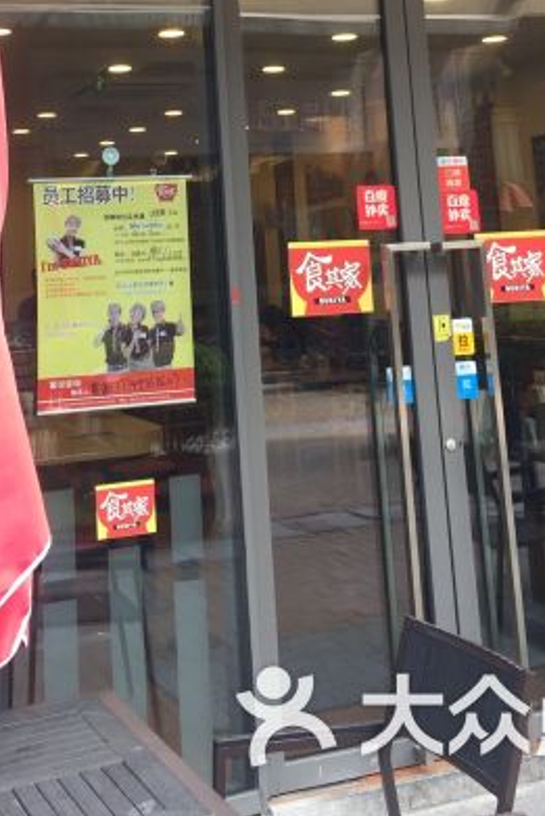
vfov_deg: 34.9
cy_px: 94
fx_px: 1225
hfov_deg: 25.0
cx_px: 212
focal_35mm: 54
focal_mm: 4.15
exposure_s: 1/100
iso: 32
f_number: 2.2
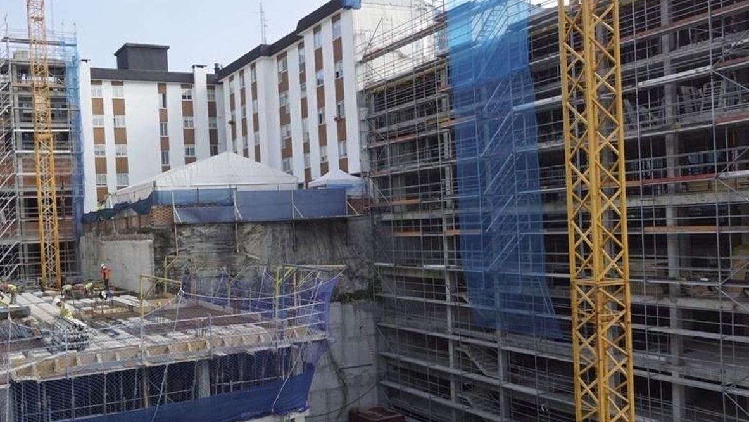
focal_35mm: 34
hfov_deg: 57.1
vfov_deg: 34.6
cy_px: 230
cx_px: 265
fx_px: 675
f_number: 8
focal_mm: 16
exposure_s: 1/250
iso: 200
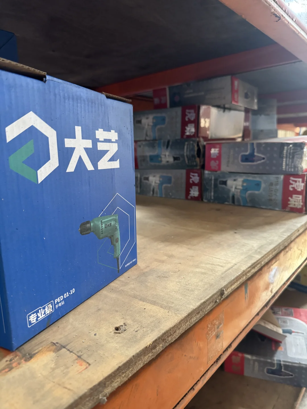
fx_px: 284
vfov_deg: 71.6
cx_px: 154
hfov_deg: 56.8
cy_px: 204
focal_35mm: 24
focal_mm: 6.76
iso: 640
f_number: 1.78
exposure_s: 1/60
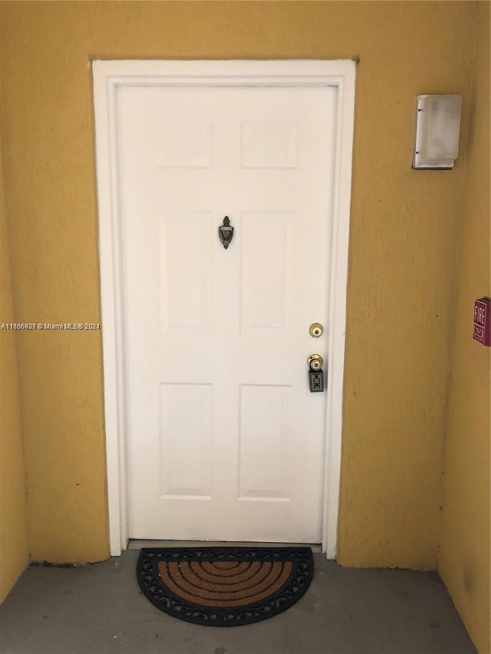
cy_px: 327
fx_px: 530
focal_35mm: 28
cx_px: 246
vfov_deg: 63.4
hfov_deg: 49.7
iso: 64
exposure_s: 1/15
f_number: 1.8
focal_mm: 4
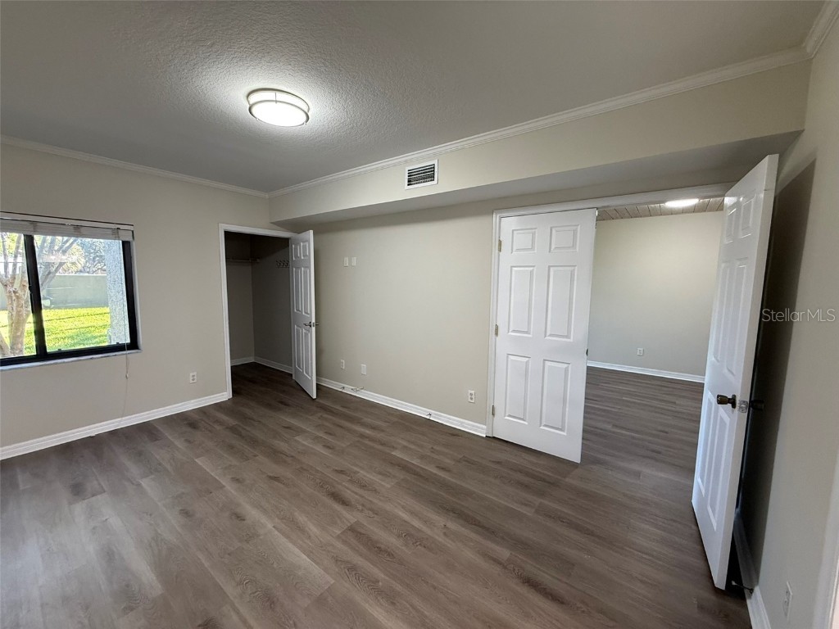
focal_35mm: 14
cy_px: 314
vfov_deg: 85.7
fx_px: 339
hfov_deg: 102.1
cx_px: 420
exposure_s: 1/60
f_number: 2.2
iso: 200
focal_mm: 2.22
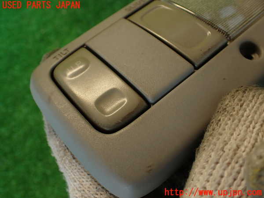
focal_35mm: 32
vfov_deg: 44.2
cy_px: 99
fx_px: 244
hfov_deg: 56.8
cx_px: 132
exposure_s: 1/60
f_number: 2.4
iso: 200
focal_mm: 5.79
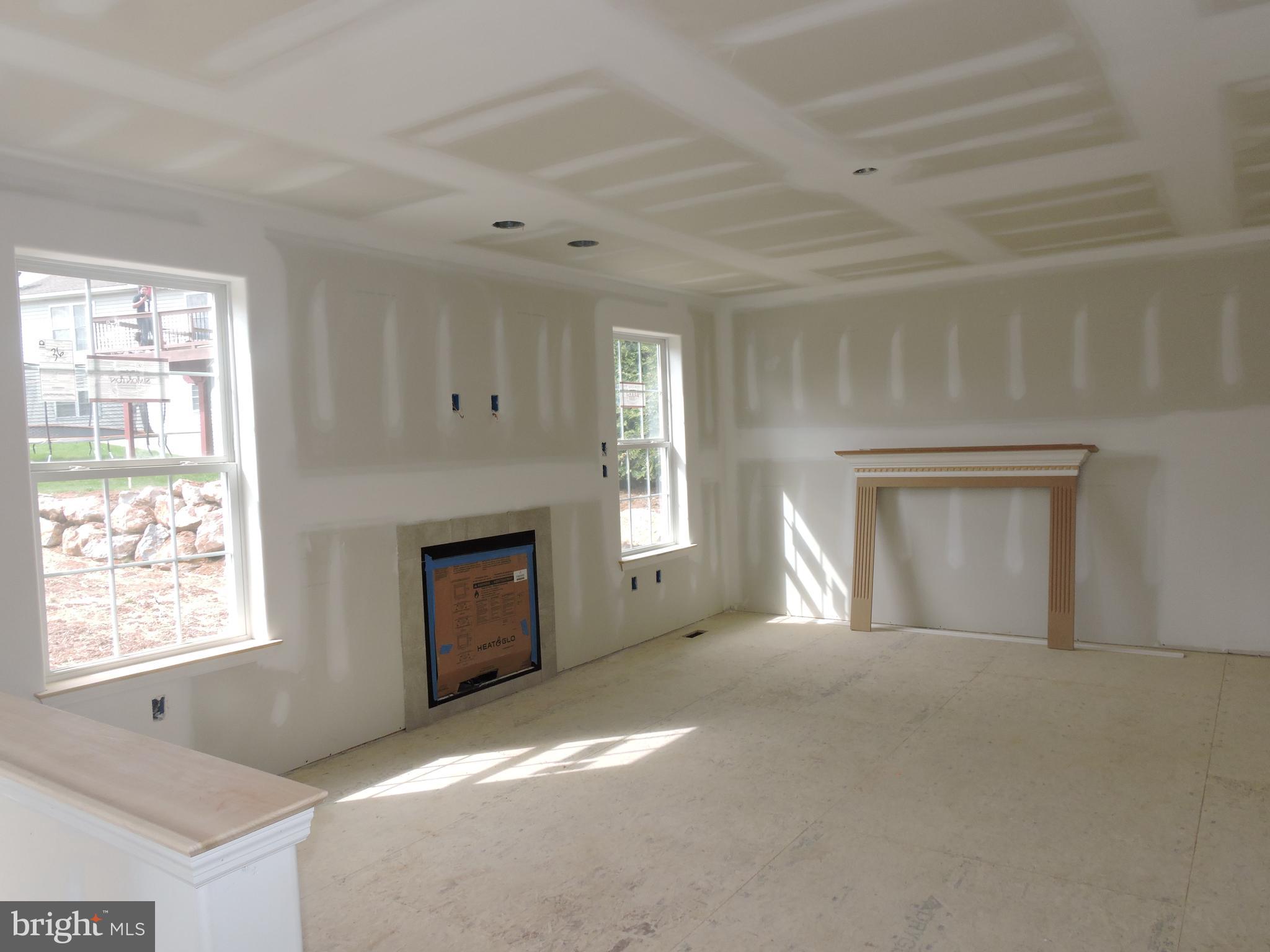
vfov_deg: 56.8
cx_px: 635
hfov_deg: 71.6
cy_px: 476
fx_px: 881
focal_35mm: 24
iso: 100
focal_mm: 4.3
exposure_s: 1/60
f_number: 4.8
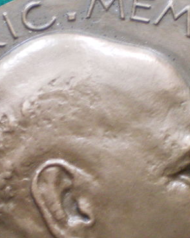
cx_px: 98
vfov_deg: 18.7
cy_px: 207
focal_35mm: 101
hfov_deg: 15.3
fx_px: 709
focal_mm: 6.3
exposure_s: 1/8
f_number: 3.1
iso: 400
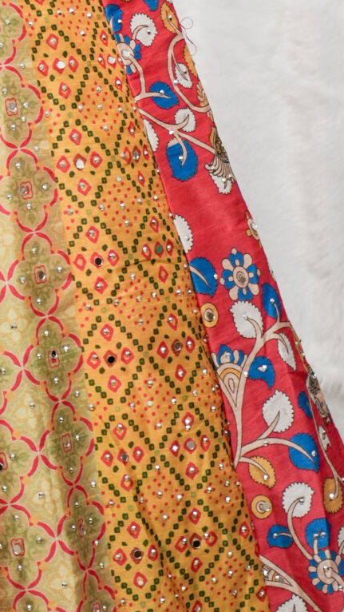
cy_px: -362
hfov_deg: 6.3
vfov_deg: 10.9
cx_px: -250
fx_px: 3064
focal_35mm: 189
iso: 250
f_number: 4
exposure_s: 1/200
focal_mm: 54
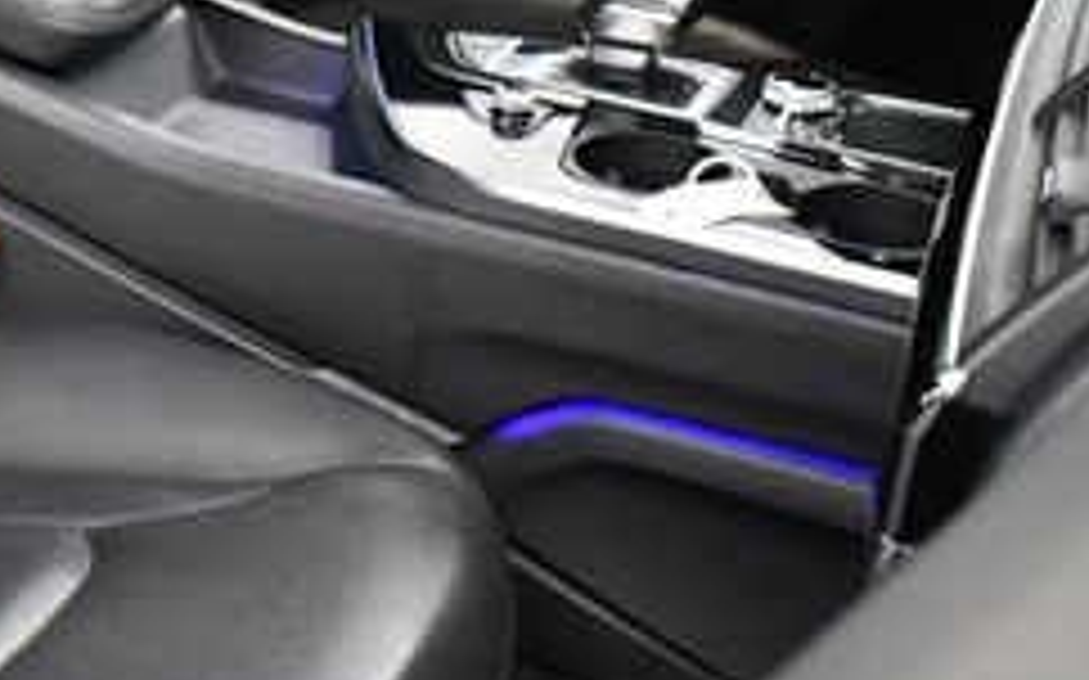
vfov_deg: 13.3
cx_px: -342
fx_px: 2878
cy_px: -23
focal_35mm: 97
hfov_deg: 19.7
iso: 3200
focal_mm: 18
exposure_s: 1/100
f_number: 3.5
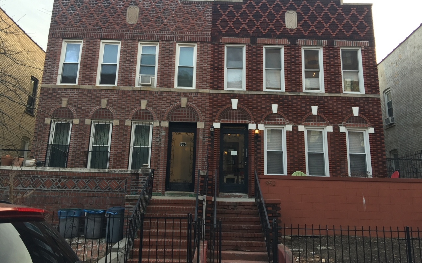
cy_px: 111
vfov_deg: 40.5
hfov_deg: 61.2
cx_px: 210
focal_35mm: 31
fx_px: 356
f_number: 2.2
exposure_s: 1/120
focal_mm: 4.15
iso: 50
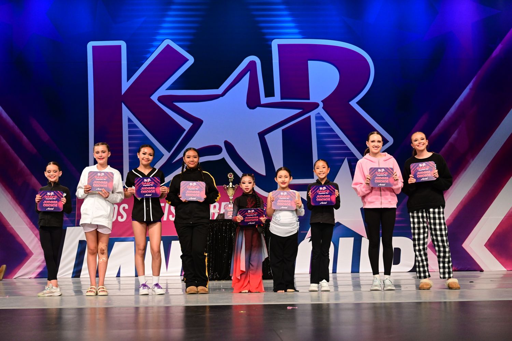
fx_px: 782
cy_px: 170
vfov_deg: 24.6
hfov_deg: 36.2
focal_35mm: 55
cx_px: 256
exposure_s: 1/800
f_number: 4
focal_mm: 55
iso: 3200
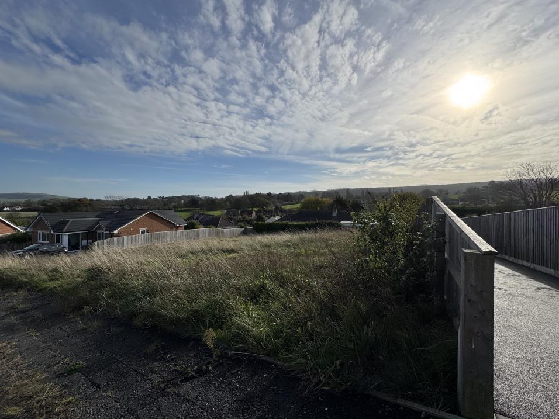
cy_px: 205
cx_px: 279
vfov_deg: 81.7
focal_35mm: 15
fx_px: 242
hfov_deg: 98.2
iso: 40
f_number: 2.2
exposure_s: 1/3717
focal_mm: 2.22
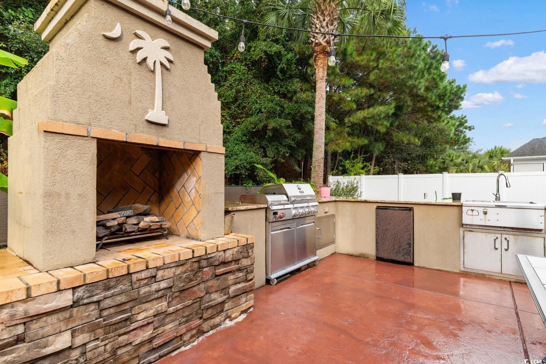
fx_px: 273
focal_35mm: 18
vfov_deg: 67.4
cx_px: 273
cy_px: 182
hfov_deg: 90.0
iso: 100
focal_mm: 12
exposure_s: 1/160
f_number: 6.3
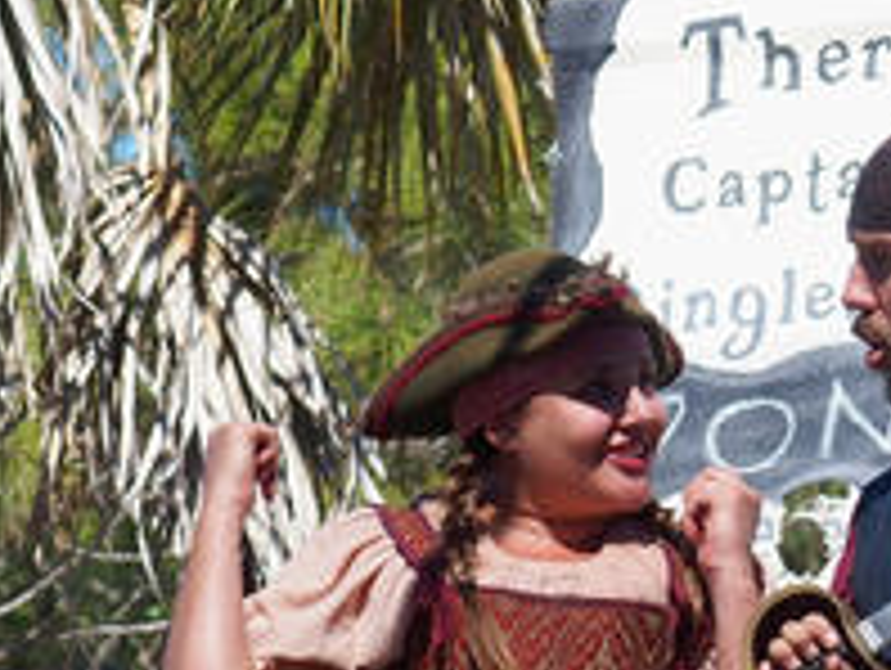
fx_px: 10669
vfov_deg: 3.6
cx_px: 788
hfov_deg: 4.8
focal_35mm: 414
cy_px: 679
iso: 100
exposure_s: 1/800
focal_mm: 38.6
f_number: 3.5
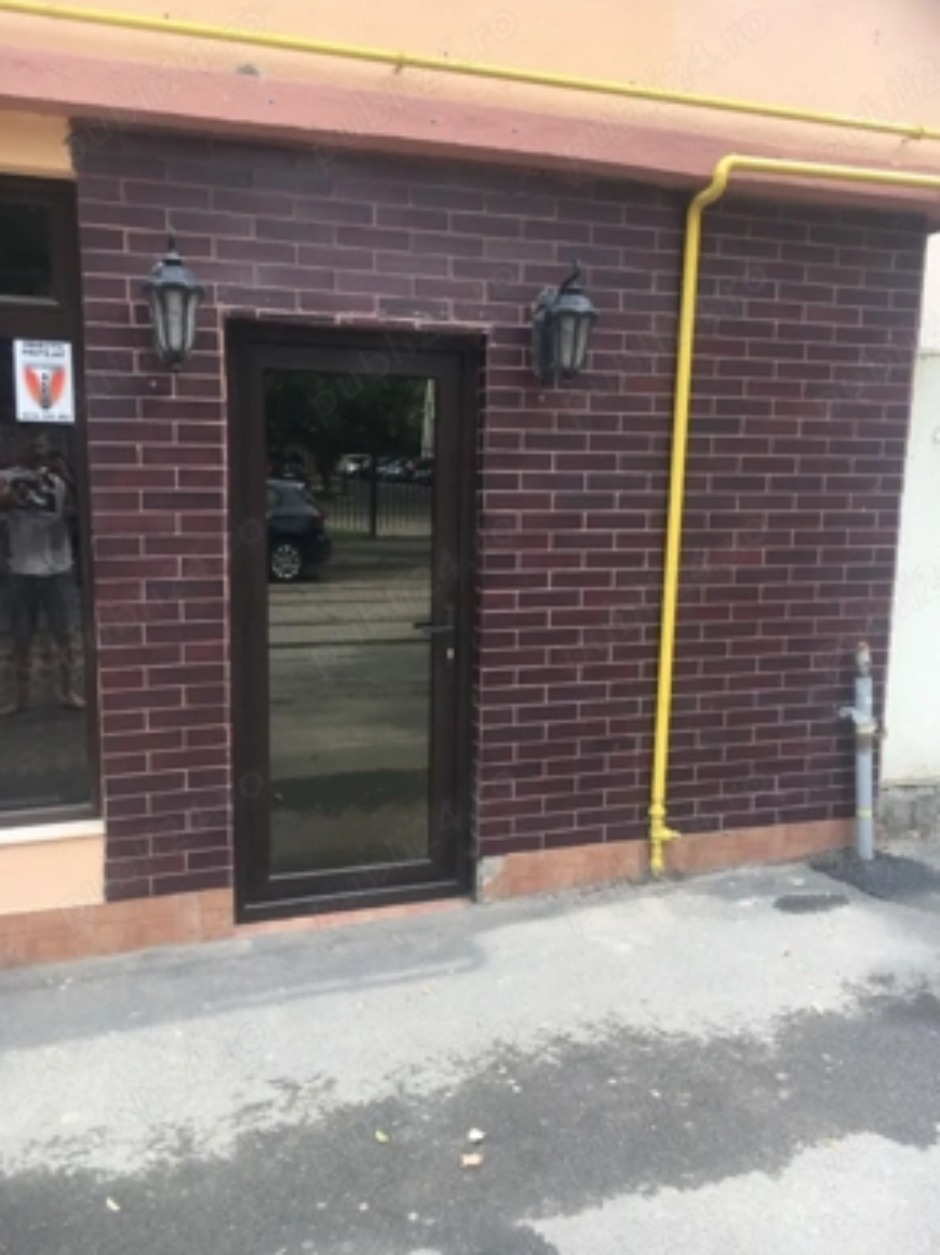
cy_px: 632
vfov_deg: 60.0
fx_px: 1087
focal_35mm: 30
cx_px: 476
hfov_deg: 46.8
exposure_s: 1/271
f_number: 2.2
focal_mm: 4.15
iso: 25
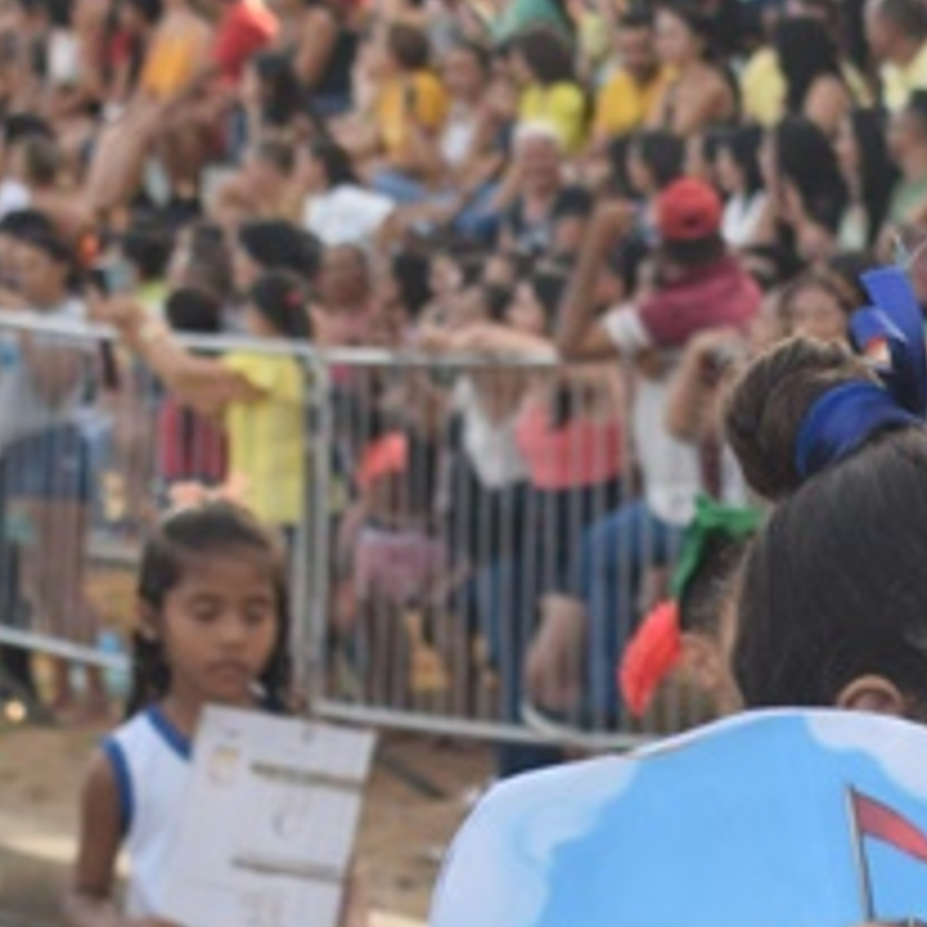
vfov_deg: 7.0
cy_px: 1397
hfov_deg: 7.0
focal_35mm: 248
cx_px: 1130
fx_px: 7514
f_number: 6.3
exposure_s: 1/160
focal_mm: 40
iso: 400
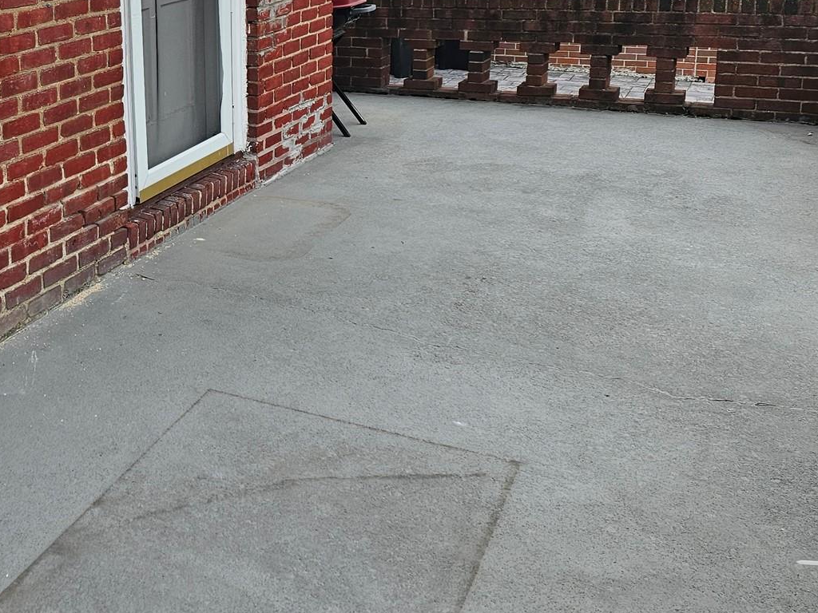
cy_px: 119
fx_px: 1087
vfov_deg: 30.7
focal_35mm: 46
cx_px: 69
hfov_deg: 38.2
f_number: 1.7
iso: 25
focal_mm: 6.3
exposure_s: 1/359
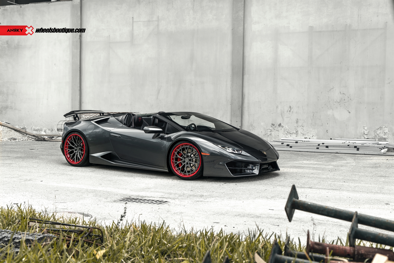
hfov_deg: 44.5
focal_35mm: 44
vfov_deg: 30.5
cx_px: 197
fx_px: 482
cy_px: 132
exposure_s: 1/250
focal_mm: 44
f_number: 5
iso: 160
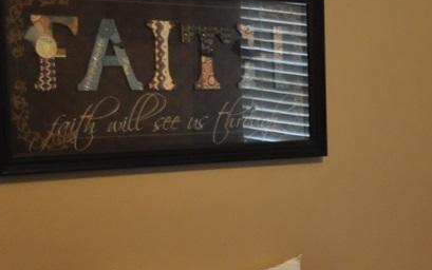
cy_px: 294
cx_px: 815
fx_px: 1272
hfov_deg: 15.9
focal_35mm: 108
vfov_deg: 11.9
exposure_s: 1/45
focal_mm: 18
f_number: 3.5
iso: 800
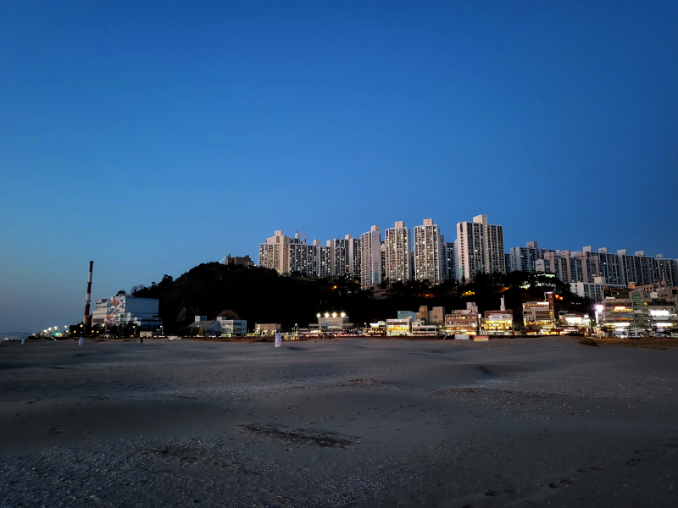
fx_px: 509
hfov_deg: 67.3
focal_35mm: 26
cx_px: 339
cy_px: 254
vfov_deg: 53.1
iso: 500
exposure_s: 1/30
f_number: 1.8
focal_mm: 4.25
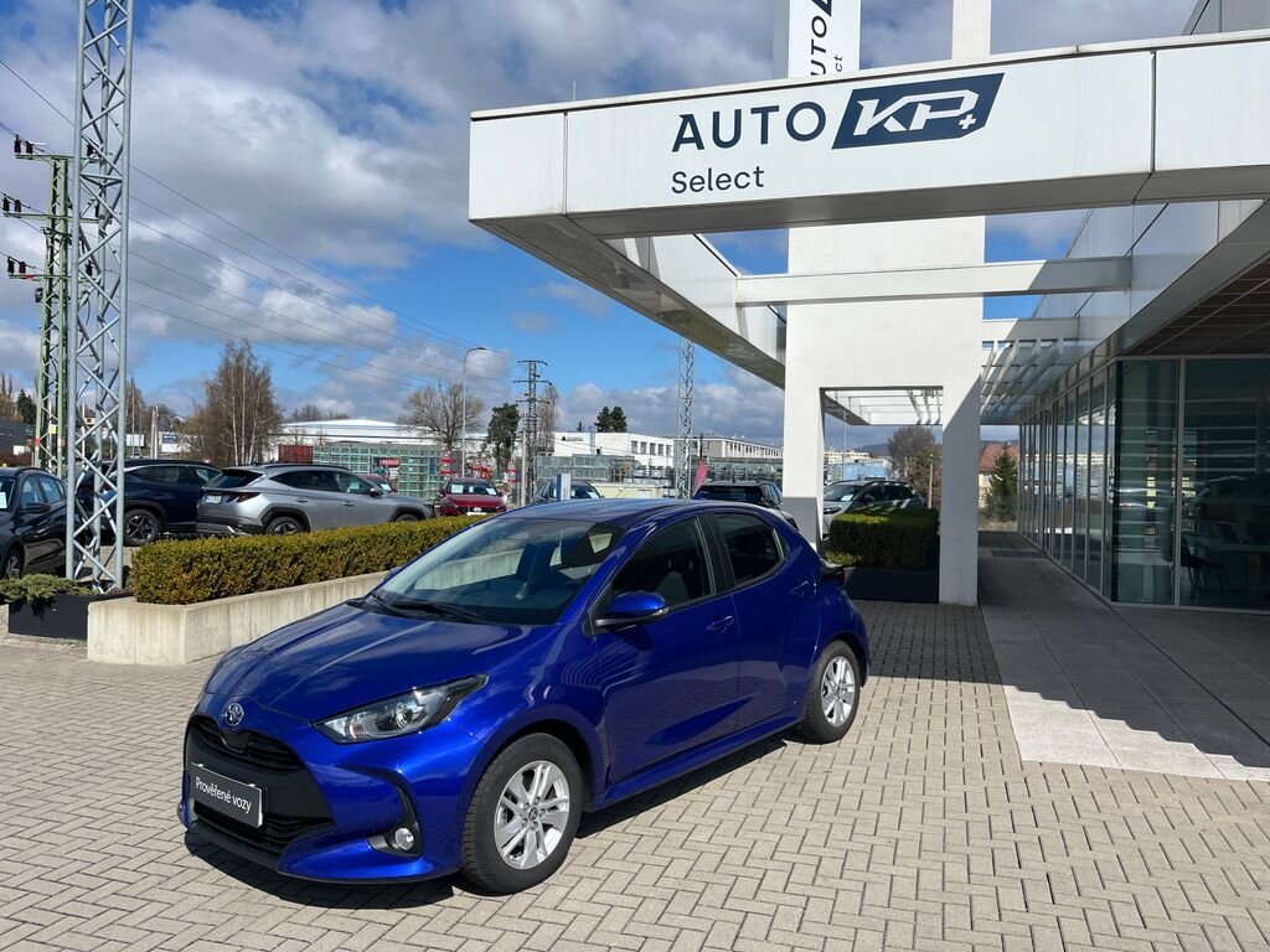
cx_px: 635
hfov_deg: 67.3
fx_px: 954
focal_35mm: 26
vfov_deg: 53.1
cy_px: 476
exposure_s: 1/6494
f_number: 1.6
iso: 50
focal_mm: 5.1
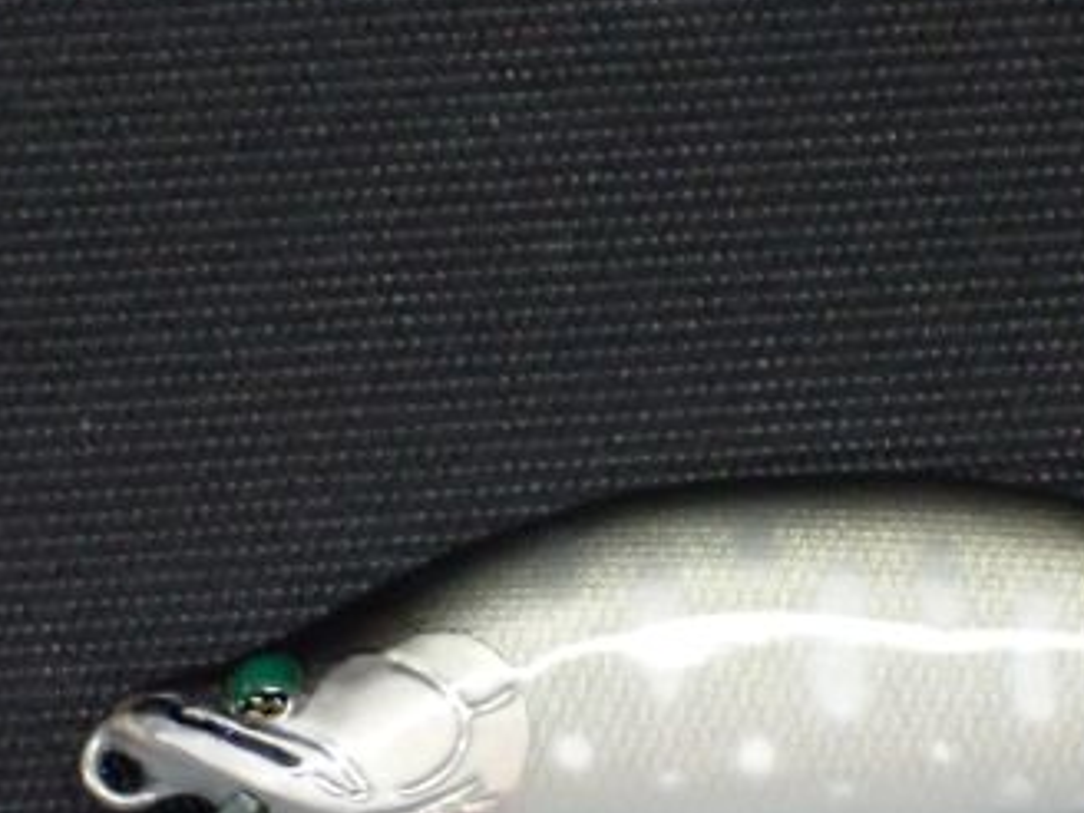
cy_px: 697
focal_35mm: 130
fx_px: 4071
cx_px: 856
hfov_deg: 15.1
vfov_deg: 11.3
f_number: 3.9
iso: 800
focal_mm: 12.73
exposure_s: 1/100
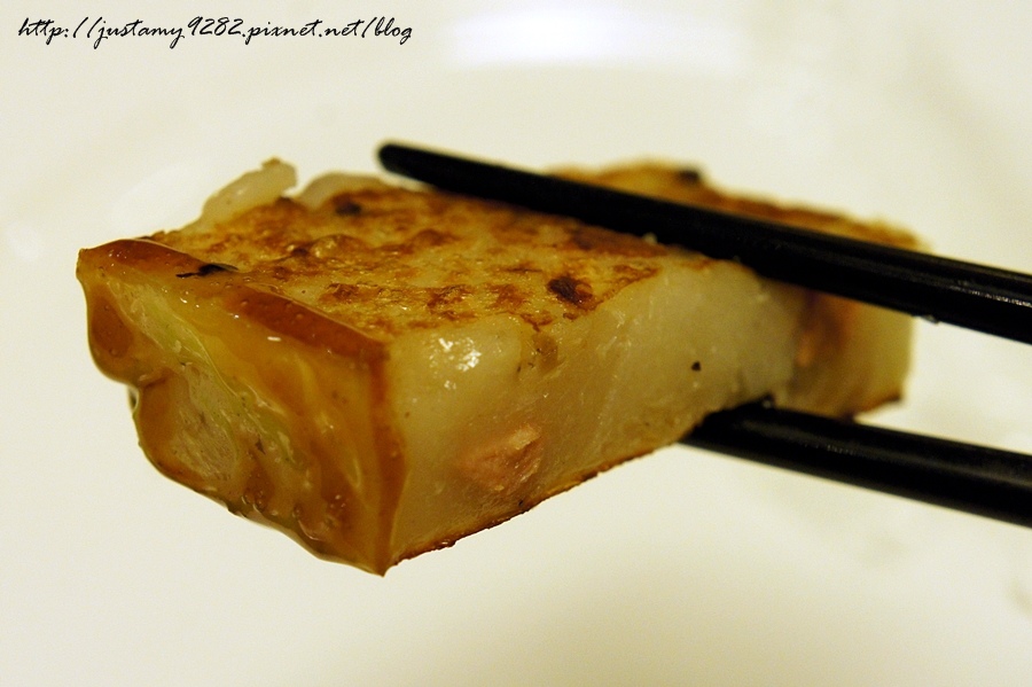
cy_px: 344
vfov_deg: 16.5
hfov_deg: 24.6
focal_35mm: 82
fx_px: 2364
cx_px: 516
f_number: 7.1
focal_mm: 55
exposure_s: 1/20
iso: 1600
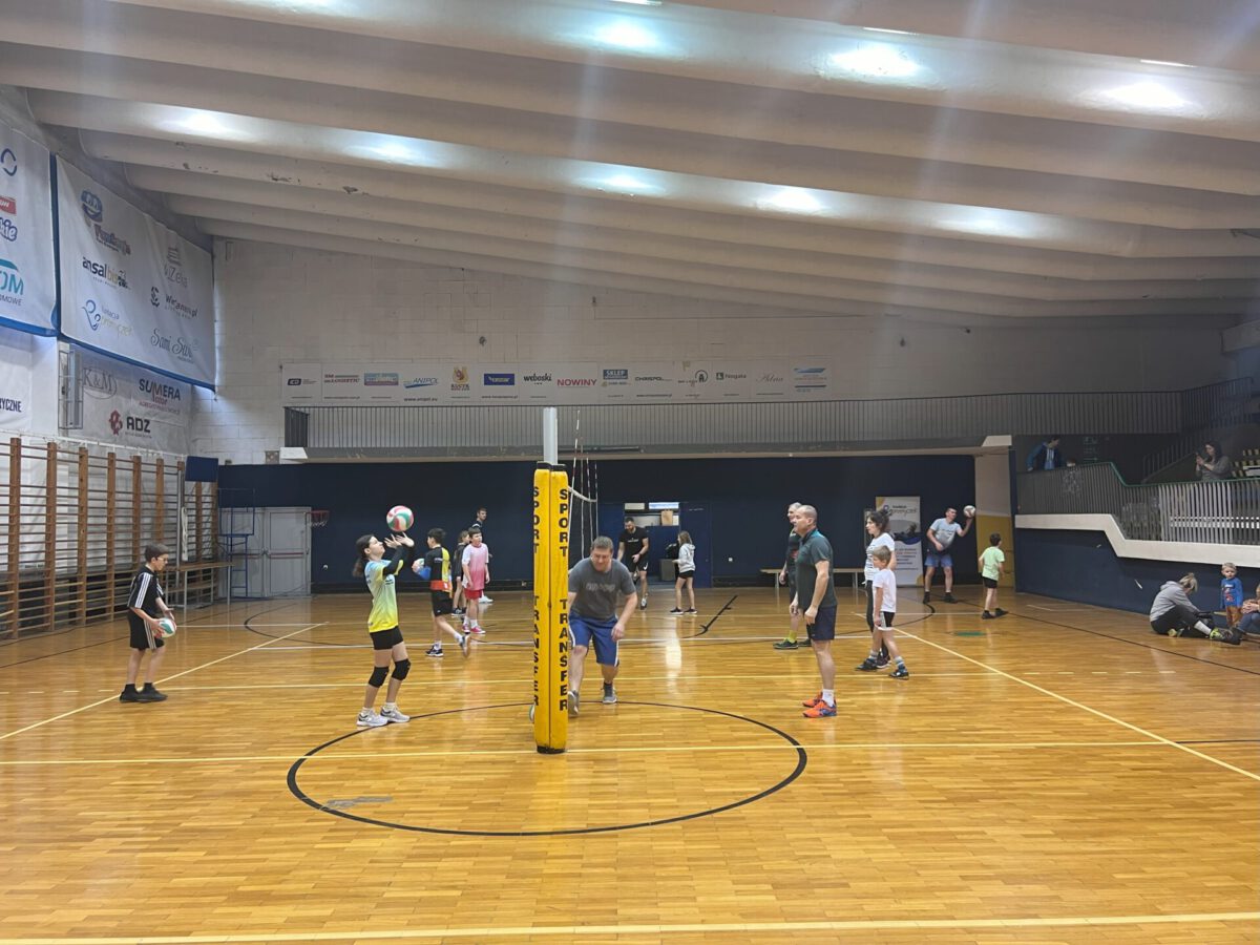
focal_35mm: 26
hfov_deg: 67.3
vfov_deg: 53.1
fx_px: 946
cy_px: 472
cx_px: 630
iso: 80
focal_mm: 5.7
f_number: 1.5
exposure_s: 1/50
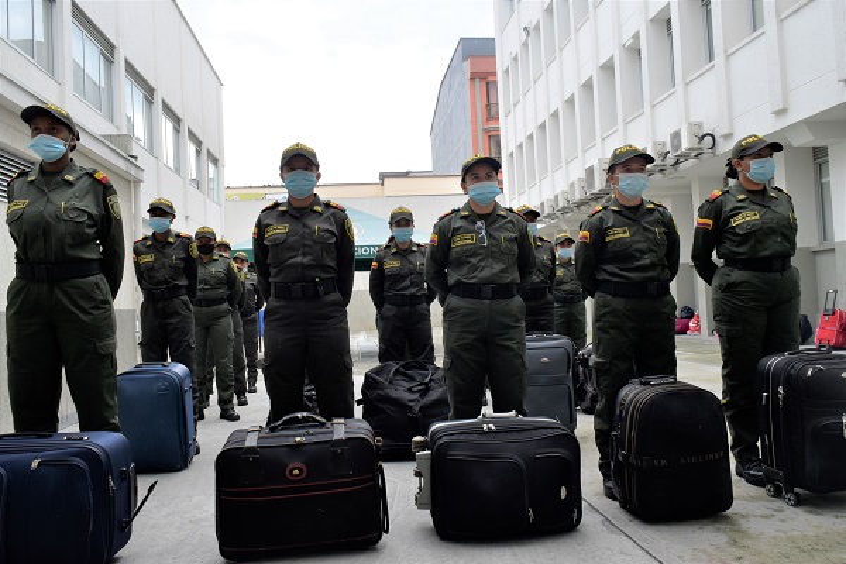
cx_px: 423
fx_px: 634
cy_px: 282
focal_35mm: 27
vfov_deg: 47.9
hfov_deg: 67.4
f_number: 9
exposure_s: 1/100
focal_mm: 18
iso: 400
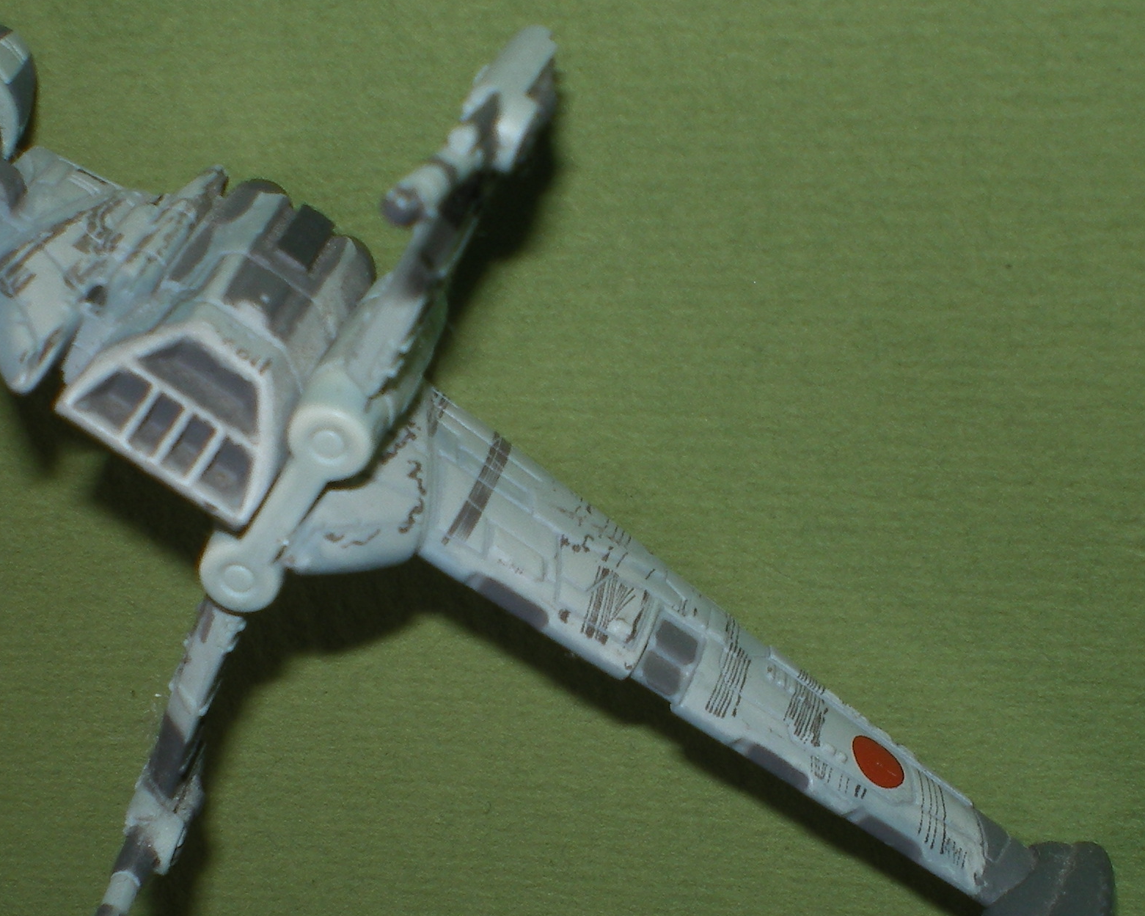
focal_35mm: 73
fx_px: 2474
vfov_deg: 20.9
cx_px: 467
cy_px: 567
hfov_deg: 26.0
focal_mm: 6.3
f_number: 4.6
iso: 64
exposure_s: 1/30
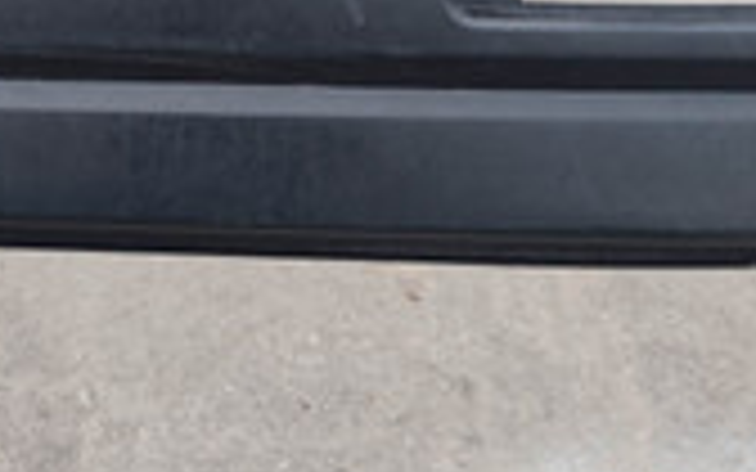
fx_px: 1628
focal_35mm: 79
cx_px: -22
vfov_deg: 16.1
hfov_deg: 24.8
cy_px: -25
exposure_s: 1/100
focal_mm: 6.78
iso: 121
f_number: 1.85
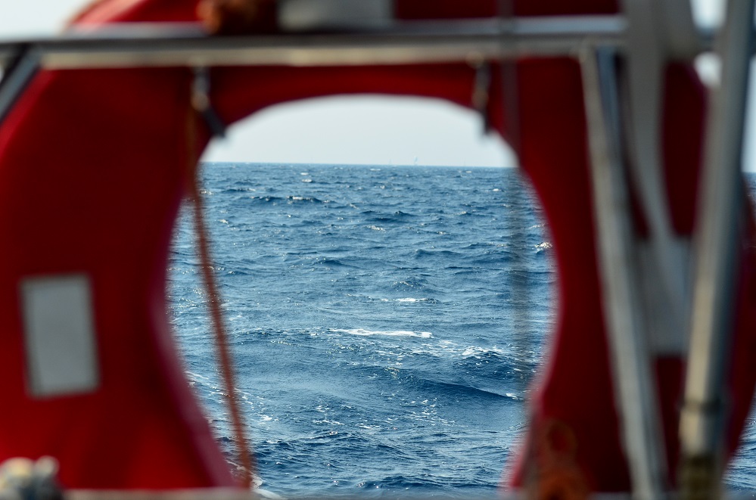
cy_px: 250
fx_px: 2200
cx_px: 378
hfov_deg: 19.5
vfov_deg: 13.0
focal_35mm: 105
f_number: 5.6
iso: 400
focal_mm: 70
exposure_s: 1/2000
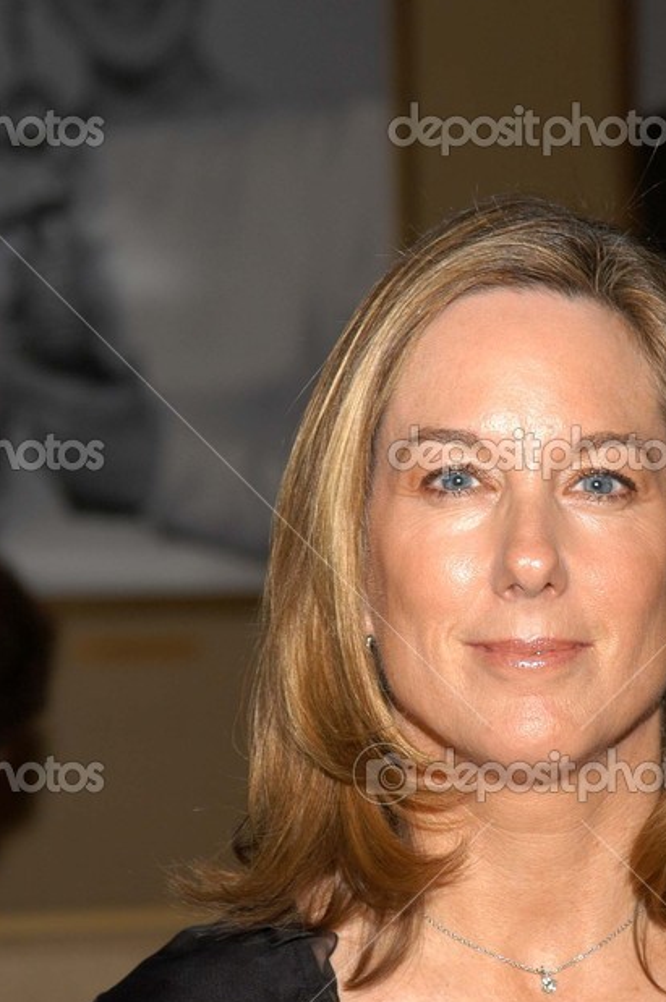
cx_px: 536
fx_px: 5866
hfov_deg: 6.5
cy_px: 776
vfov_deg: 9.8
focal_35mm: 211
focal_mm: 85
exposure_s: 1/180
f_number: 5.6
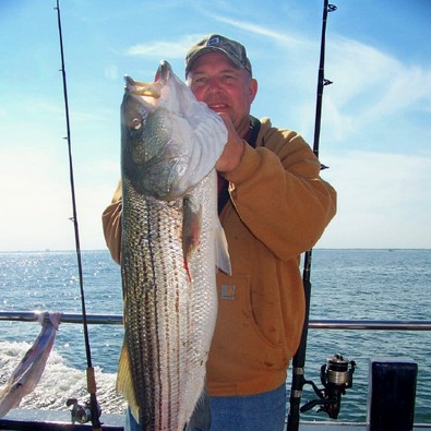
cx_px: 216
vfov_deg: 38.7
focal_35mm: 43
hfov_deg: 39.2
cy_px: 288
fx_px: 606
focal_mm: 5.85
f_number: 4
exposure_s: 1/640
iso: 64
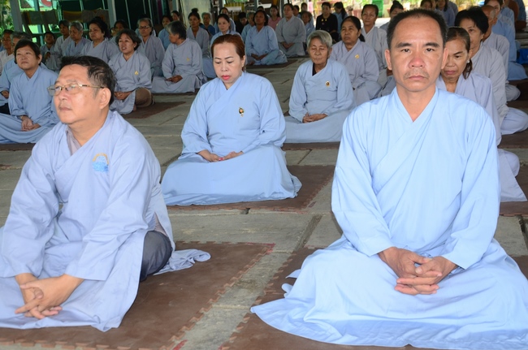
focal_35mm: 52
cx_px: 264
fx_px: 769
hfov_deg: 37.9
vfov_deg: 25.7
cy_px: 175
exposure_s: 1/60
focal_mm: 35
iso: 400
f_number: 5.6
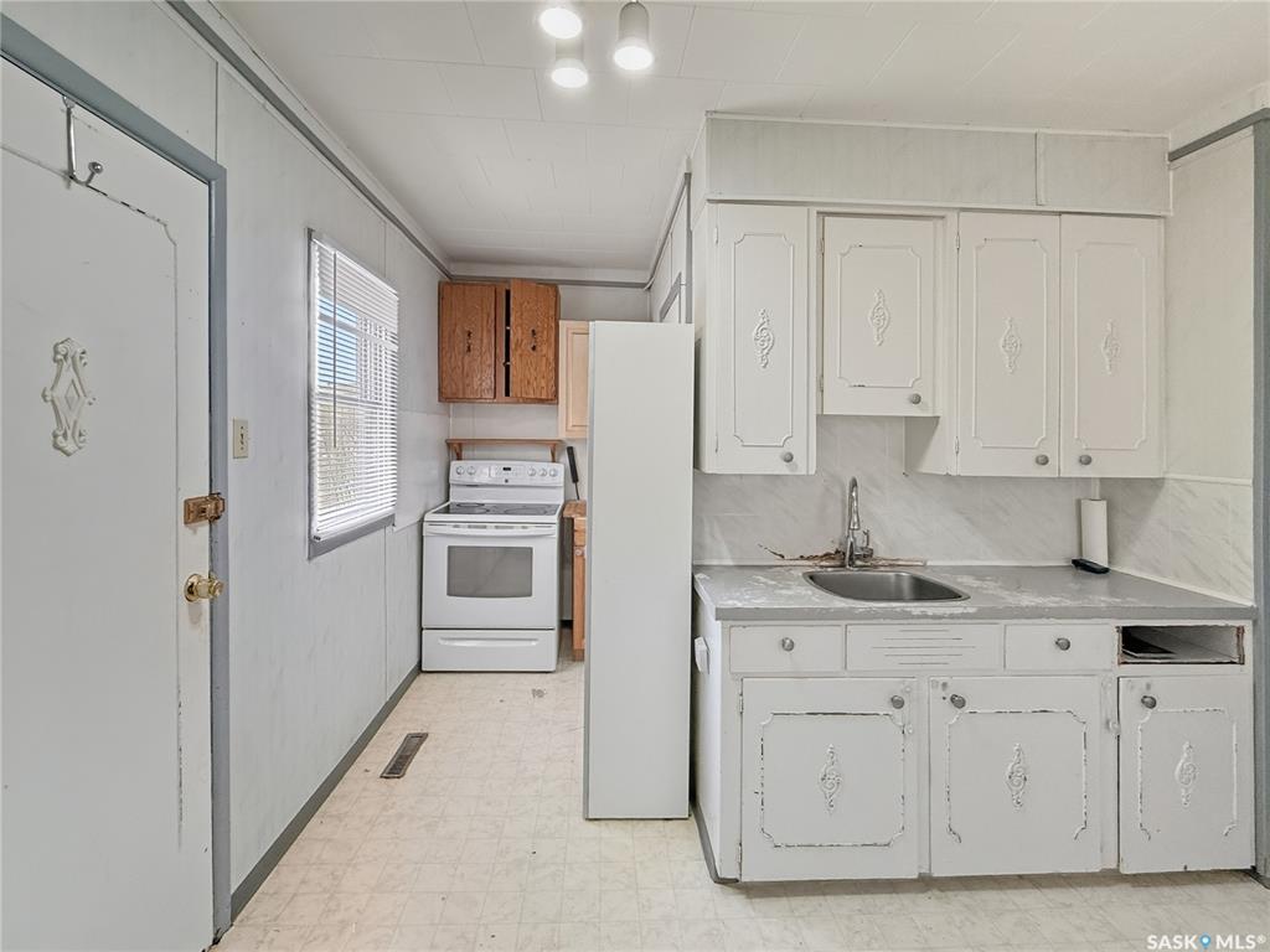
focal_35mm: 14
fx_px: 514
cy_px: 476
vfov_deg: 85.7
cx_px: 635
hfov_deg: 102.1
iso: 200
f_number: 2.2
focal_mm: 2.2
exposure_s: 1/120
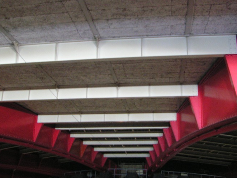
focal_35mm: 46
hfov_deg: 41.2
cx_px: 105
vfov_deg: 31.5
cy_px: 83
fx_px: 315
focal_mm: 5.8
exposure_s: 1/20
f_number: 2.8
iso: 200
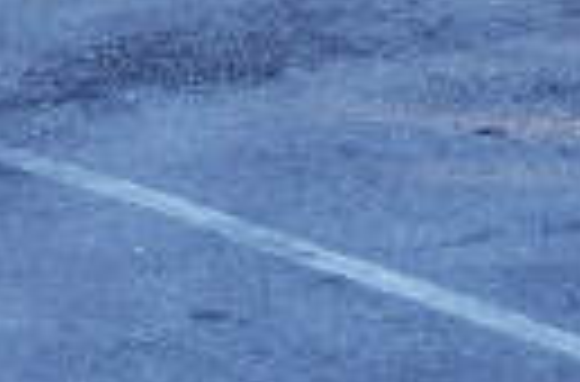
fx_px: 4976
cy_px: -746
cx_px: -553
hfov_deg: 6.5
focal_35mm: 310
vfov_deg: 4.2
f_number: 4
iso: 100
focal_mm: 26
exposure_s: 1/40
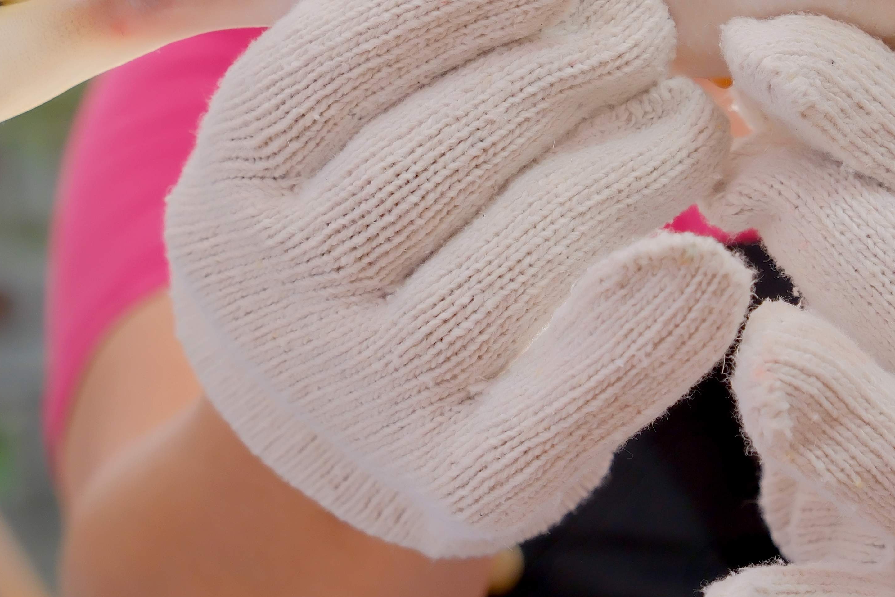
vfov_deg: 9.5
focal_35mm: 142
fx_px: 3530
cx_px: 560
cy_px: -114
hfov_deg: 14.4
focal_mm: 35.3
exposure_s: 1/90
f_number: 3.6
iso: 400
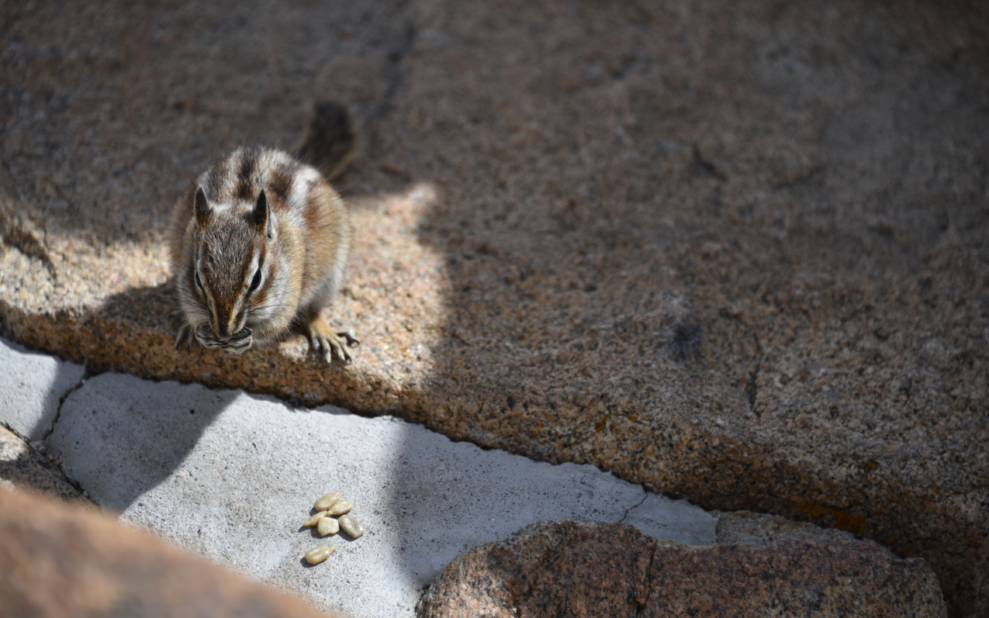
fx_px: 8275
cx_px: 494
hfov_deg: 6.8
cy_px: 296
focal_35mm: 307
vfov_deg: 4.3
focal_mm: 300
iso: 110
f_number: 5.6
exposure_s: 1/640
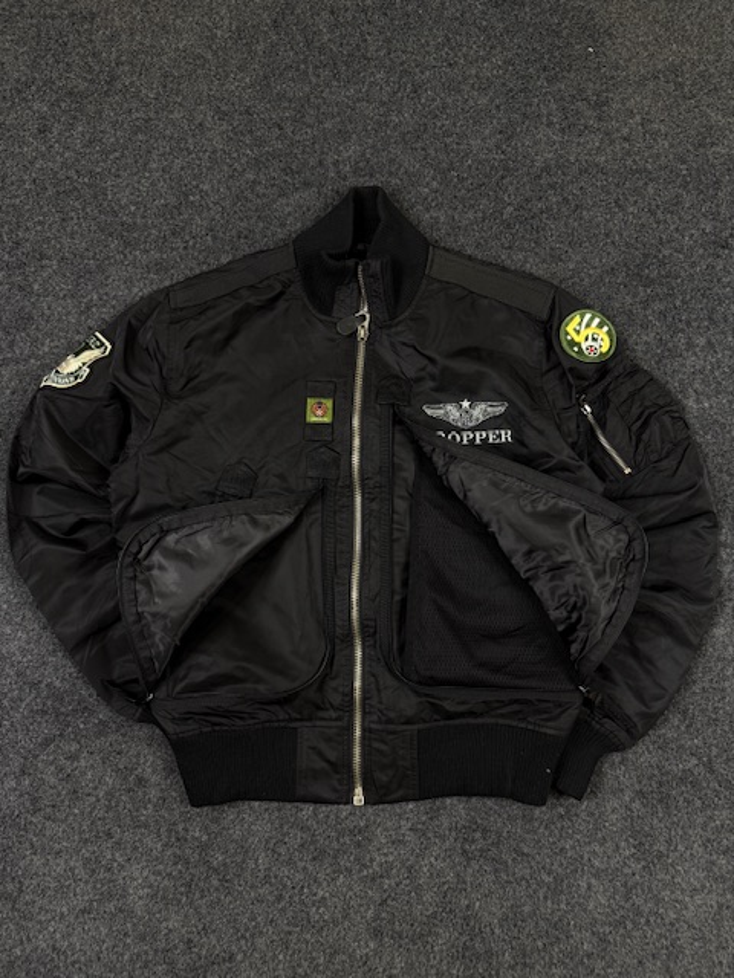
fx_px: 679
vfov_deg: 71.6
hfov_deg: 56.8
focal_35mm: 24
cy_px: 489
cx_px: 367
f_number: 1.78
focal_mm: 6.76
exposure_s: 1/50
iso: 125
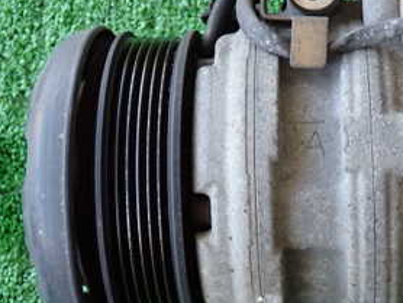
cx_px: 365
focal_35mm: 82
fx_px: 955
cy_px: 100
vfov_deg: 18.0
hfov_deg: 23.2
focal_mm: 6.83
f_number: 2.7
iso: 200
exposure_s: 1/60
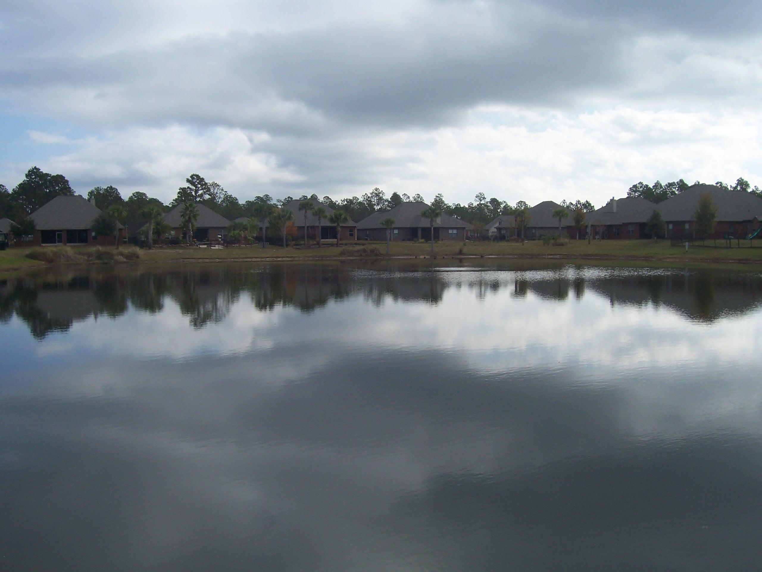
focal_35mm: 34
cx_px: 381
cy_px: 286
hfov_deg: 54.0
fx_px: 748
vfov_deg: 41.8
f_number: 5.6
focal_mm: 5.6
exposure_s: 1/500
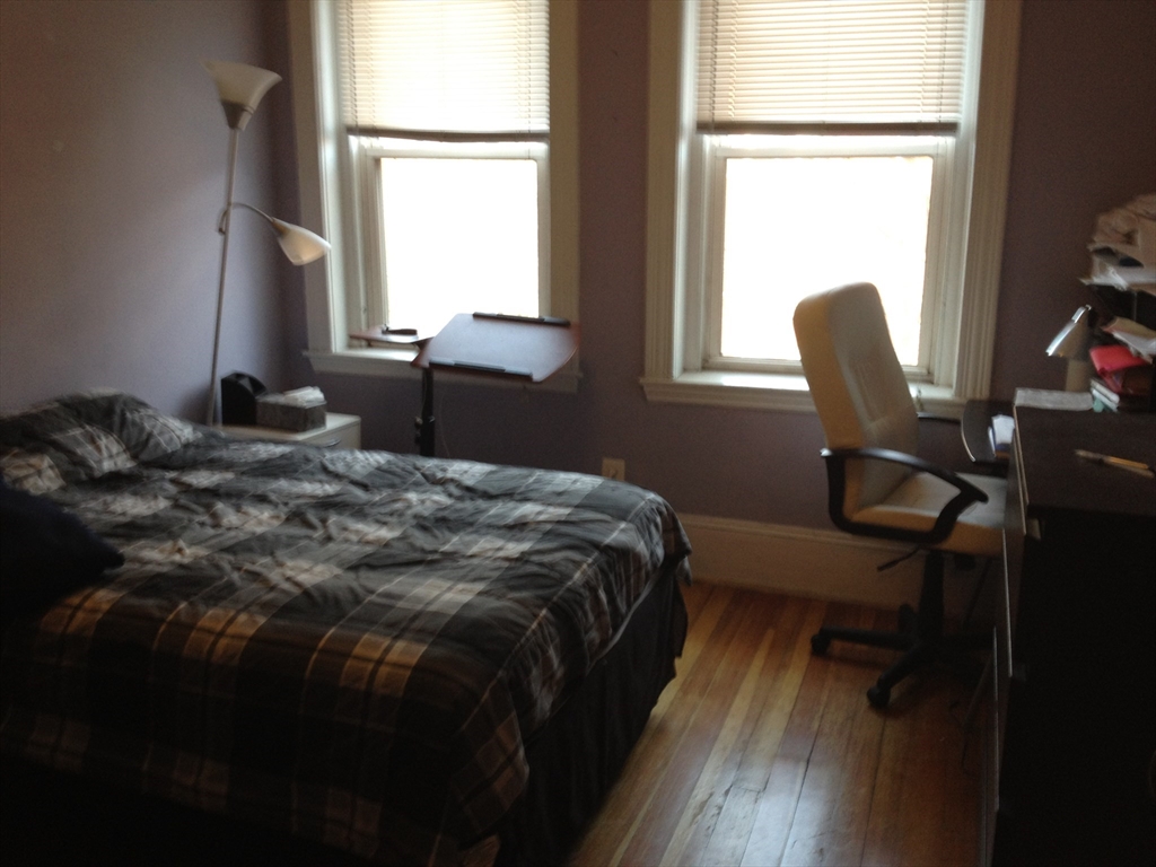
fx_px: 1169
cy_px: 434
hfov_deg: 52.6
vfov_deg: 40.7
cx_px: 578
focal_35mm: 35
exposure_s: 1/20
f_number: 2.4
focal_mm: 4.28
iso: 100
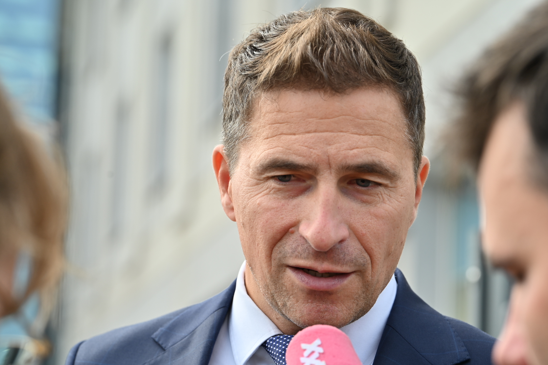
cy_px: 182
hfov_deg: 16.4
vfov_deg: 11.0
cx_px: 274
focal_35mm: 125
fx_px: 1903
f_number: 6.3
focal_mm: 125
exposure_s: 1/200
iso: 100
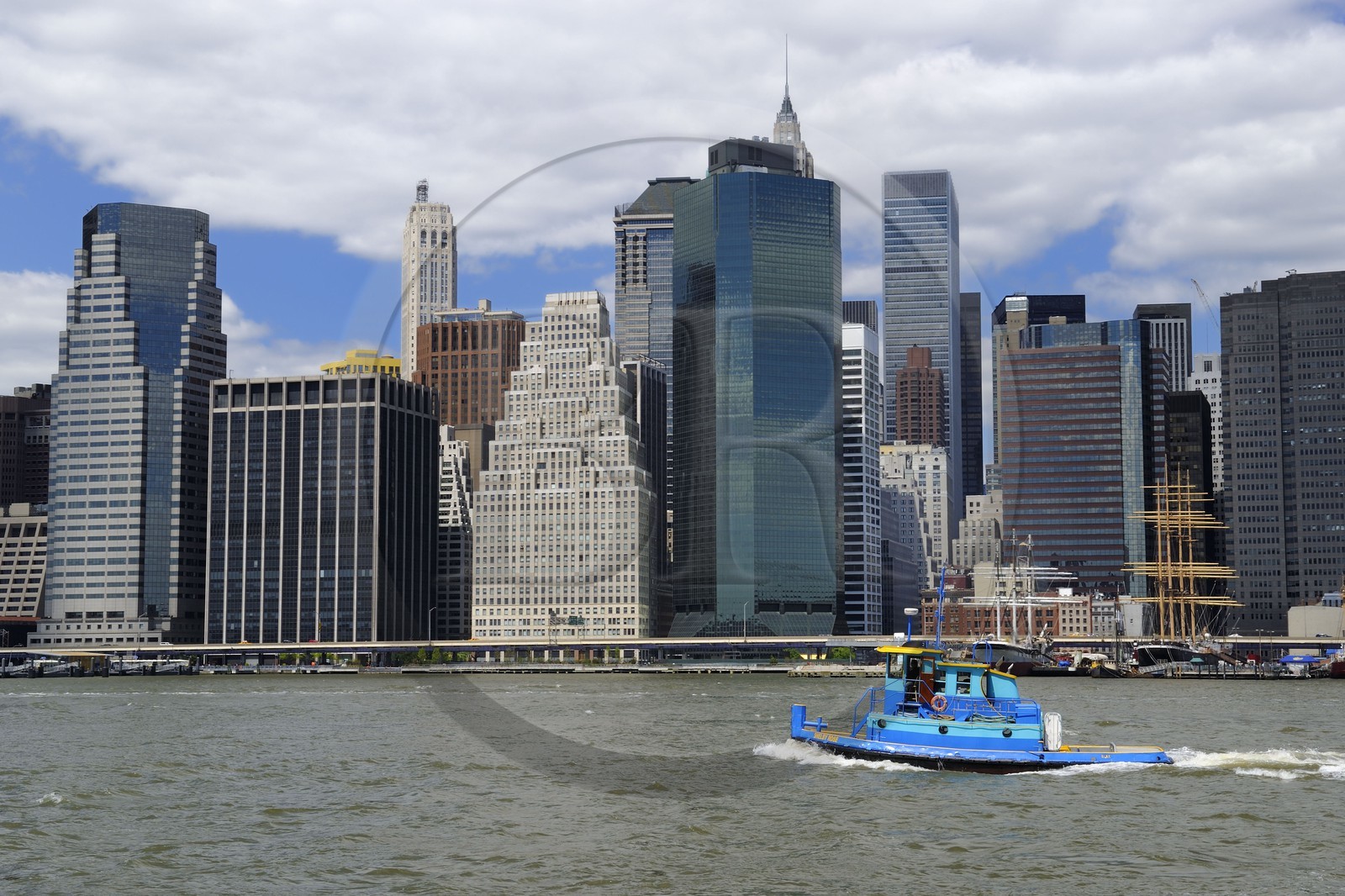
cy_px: 448
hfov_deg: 35.6
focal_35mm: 56
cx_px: 672
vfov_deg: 24.2
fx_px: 2092
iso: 200
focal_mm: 56
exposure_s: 1/200
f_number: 14
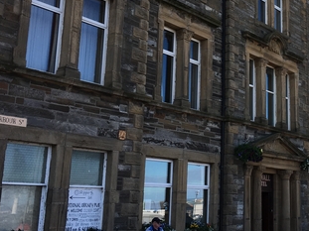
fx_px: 500
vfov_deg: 26.0
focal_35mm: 56
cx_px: 290
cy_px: 95
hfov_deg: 32.3
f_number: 2.2
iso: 25
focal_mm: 4.15
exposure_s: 1/674
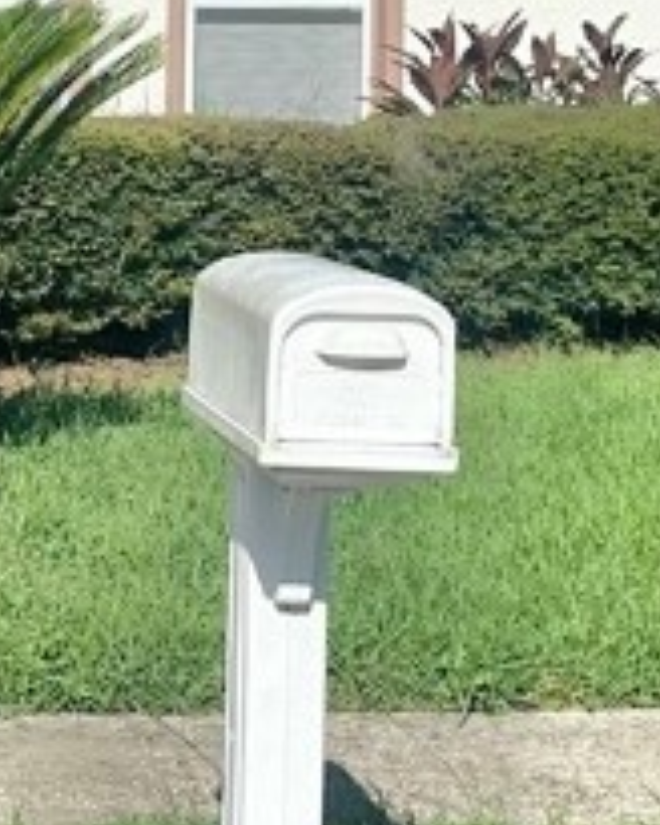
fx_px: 2857
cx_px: -535
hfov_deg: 12.1
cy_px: 161
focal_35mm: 117
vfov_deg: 16.3
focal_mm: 6.86
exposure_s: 1/10753
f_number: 1.78
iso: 80
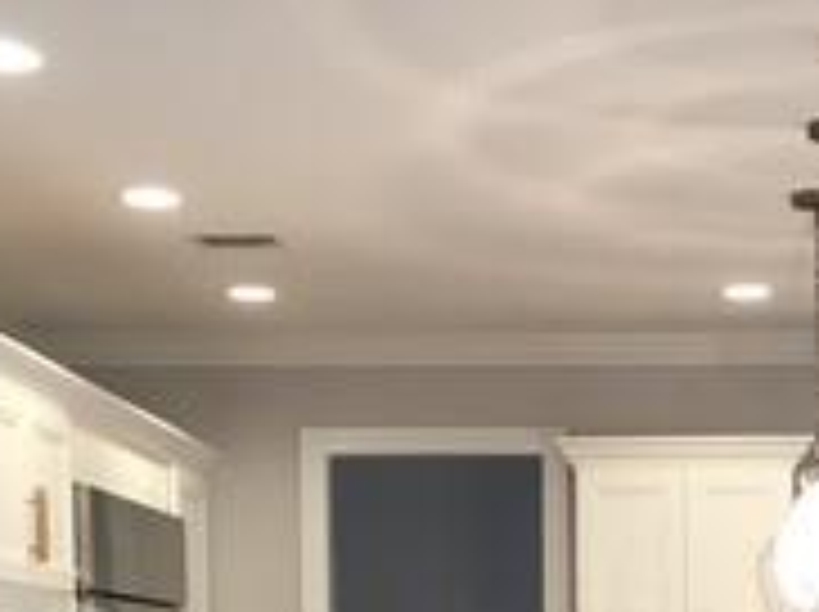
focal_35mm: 102
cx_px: 670
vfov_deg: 13.8
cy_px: 860
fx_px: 2410
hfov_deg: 19.1
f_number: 2.2
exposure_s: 1/15
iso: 25
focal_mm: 4.15
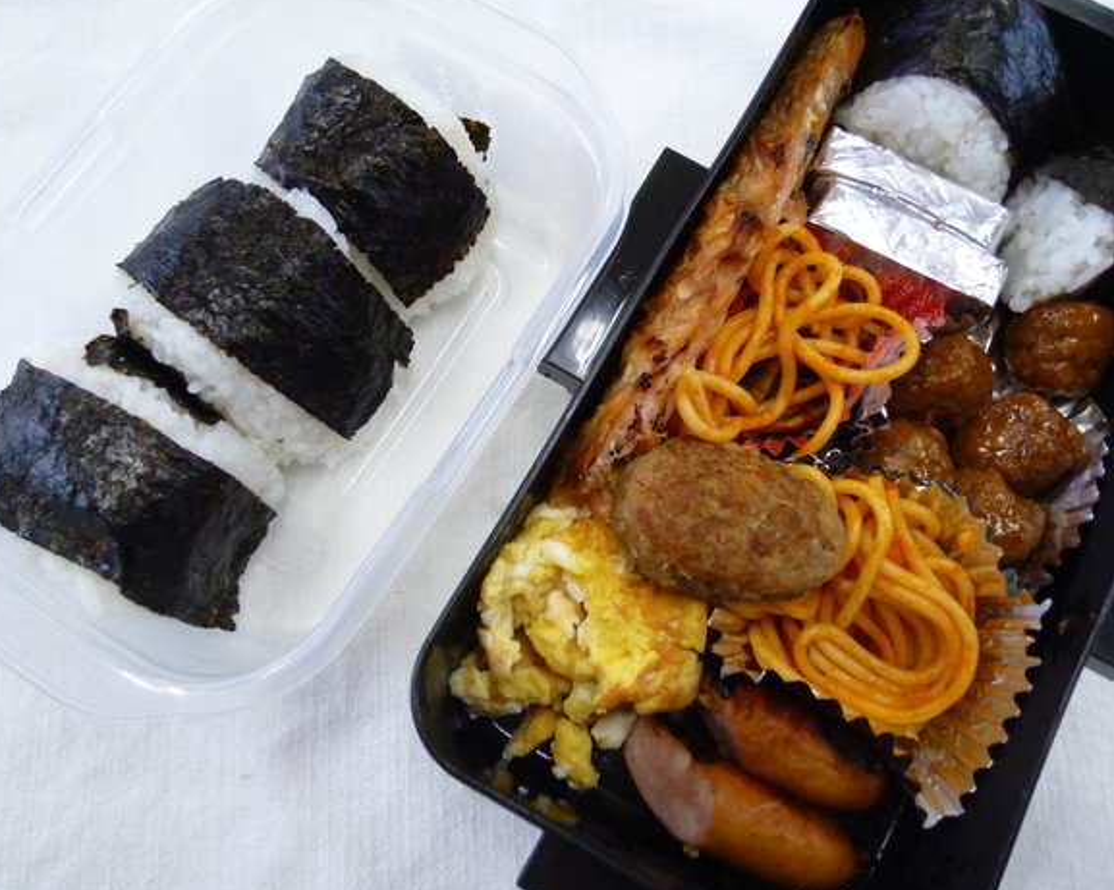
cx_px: 591
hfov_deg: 66.0
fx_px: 857
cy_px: 450
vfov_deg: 54.9
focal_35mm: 26
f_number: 2.2
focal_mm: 4.3
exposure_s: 1/60
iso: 200
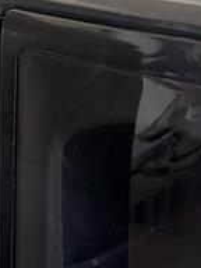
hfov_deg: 9.7
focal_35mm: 150
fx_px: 1161
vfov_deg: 13.2
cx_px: -47
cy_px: 100
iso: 160
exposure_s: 1/121
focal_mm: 6.76
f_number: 1.78
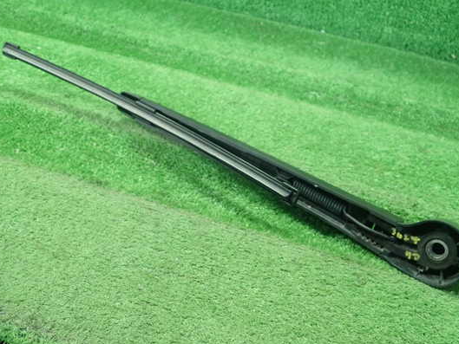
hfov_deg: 53.9
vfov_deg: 41.8
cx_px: 233
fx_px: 451
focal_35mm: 34
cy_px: 174
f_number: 2.3
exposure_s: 1/125
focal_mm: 5.5
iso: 640
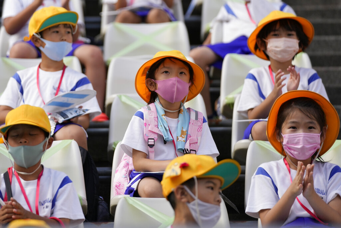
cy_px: 114
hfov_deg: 11.4
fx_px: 1715
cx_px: 170
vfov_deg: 7.6
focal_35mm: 181
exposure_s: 1/2500
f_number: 2.8
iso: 400
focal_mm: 181
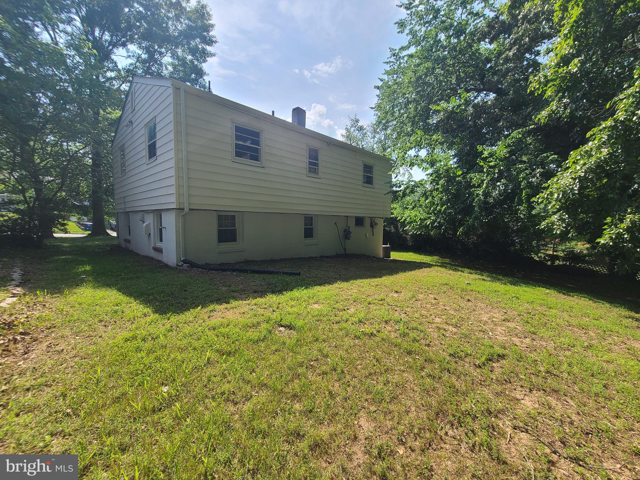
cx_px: 320
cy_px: 240
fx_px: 240
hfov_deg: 106.2
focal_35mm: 13
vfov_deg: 89.9
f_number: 2.2
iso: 50
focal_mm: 2.2
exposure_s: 1/1154
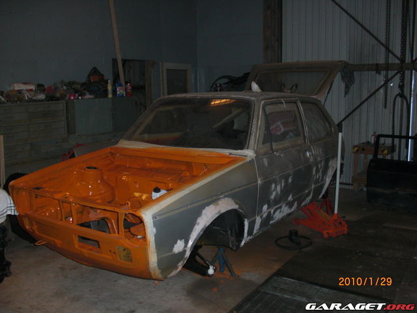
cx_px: 208
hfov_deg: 51.4
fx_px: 434
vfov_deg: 39.7
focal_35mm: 36
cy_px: 156
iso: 100
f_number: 2.8
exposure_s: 1/60
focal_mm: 6.3
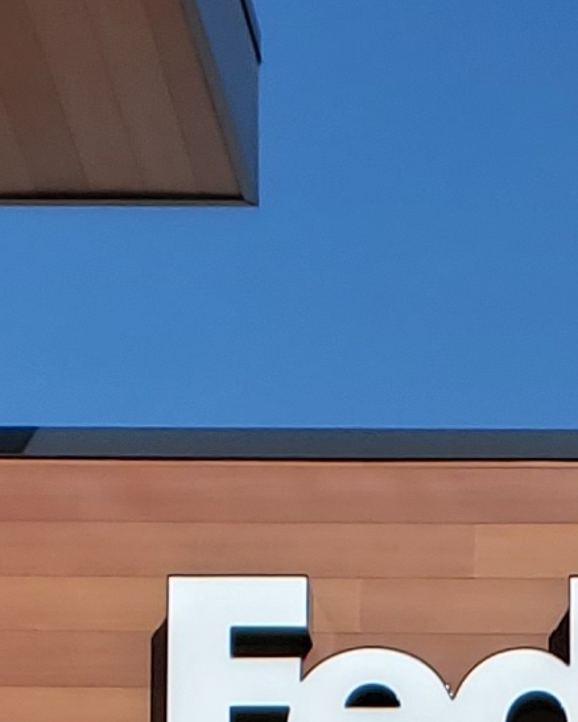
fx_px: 3996
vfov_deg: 9.3
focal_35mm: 187
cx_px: 785
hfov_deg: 8.1
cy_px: 1699
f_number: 2.4
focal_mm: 4.3
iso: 50
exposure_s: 1/1973
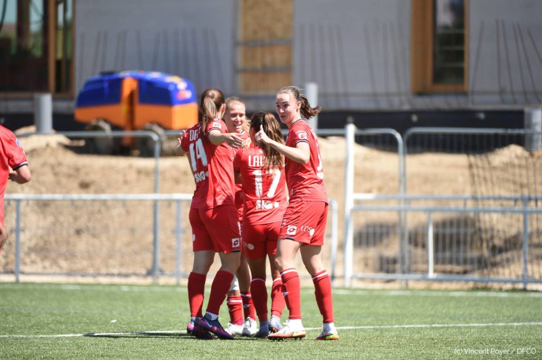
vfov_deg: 4.5
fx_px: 4572
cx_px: 270
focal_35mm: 304
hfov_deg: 6.8
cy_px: 180
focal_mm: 300
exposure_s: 1/1000
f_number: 4
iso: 250
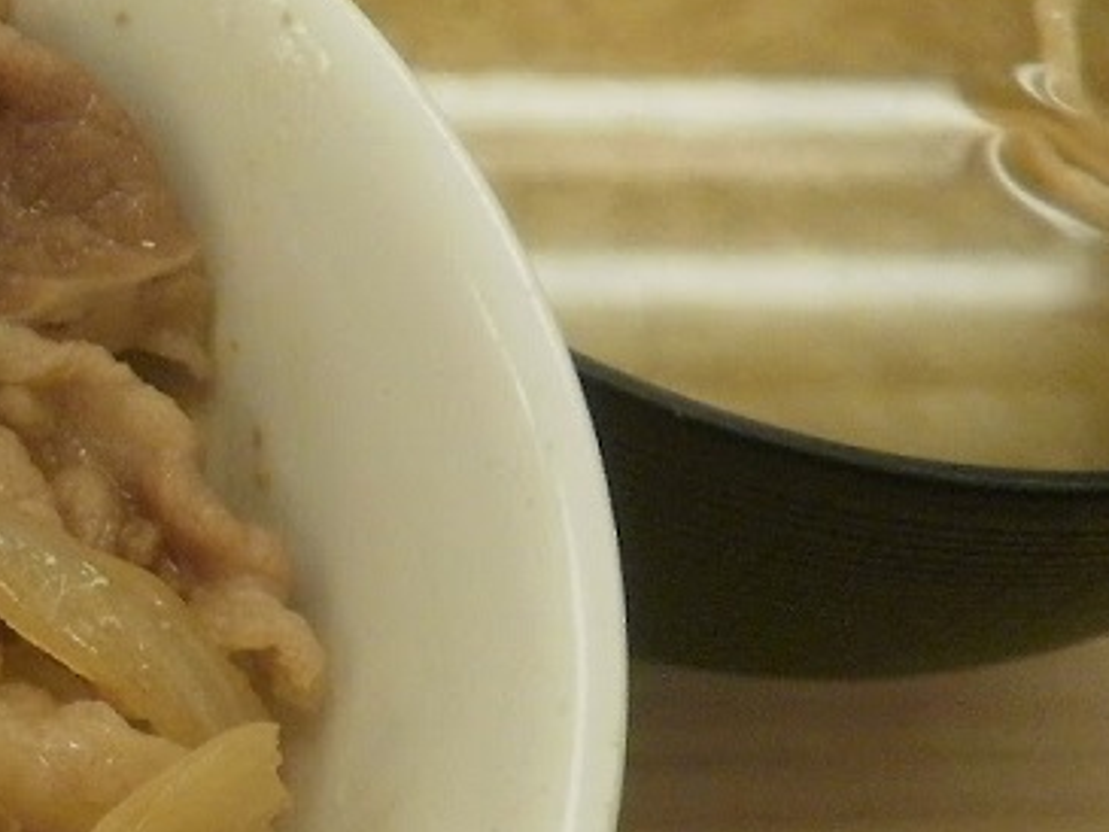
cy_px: 455
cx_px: -577
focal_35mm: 102
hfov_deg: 17.3
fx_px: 3269
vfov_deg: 14.5
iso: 200
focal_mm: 5.45
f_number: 2.9
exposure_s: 1/250
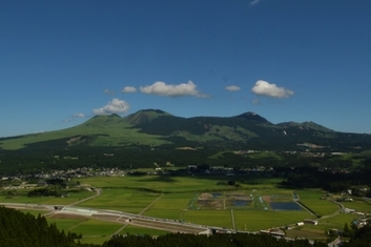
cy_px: 36
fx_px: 350
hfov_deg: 55.2
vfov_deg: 36.9
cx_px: 229
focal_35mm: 34
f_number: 22
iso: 100
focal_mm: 10
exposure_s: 1/125
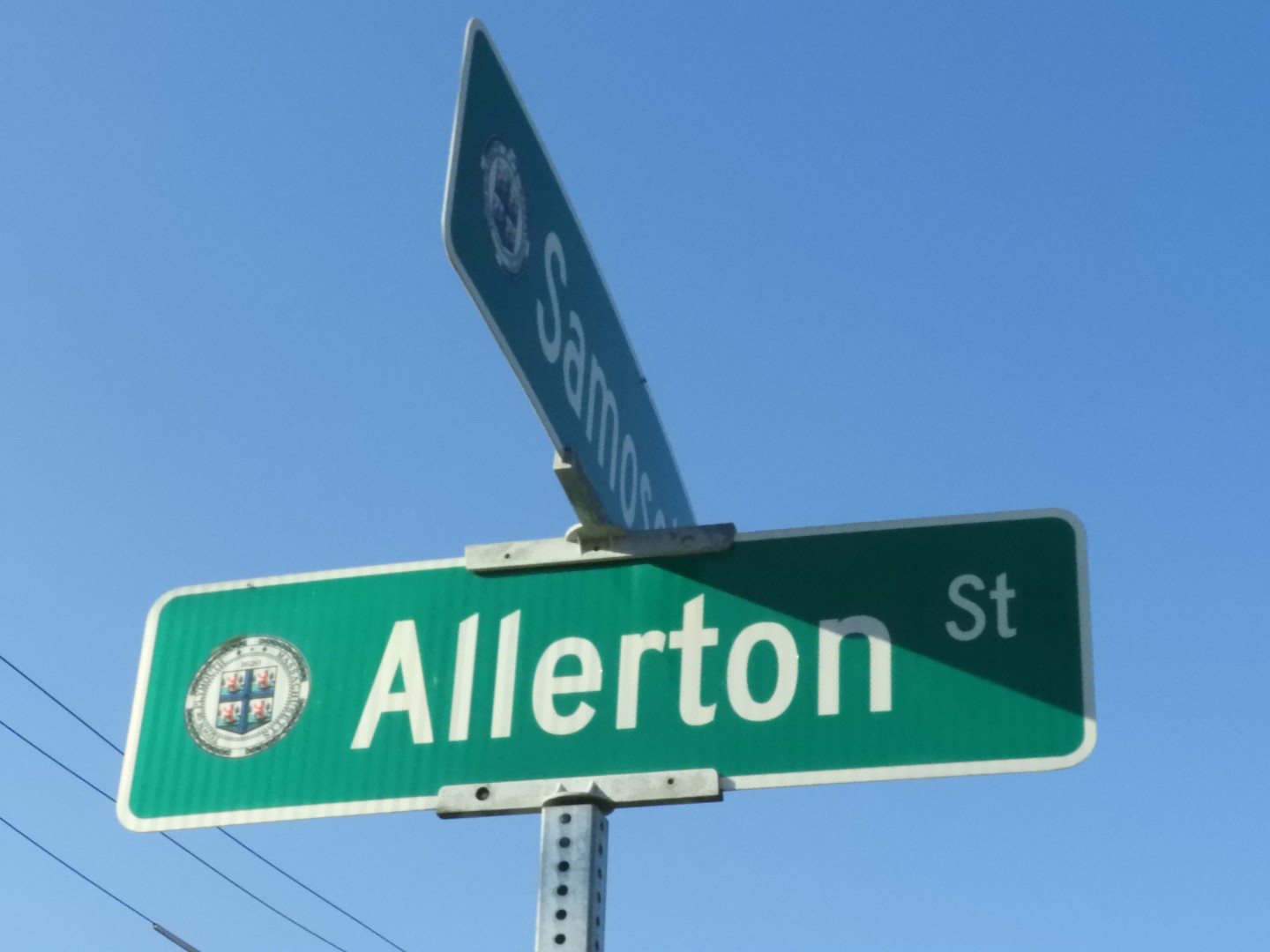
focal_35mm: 70
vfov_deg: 21.0
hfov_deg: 27.8
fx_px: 2568
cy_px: 476
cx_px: 635
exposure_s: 1/3200
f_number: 8
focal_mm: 12.5
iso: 1600
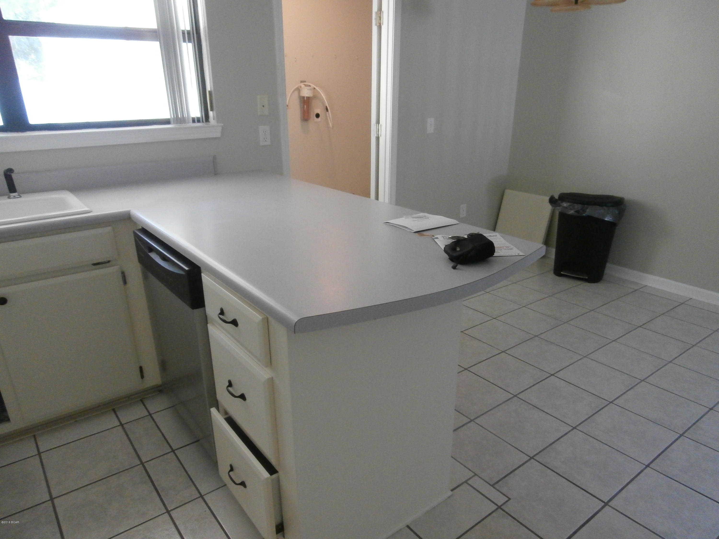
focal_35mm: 24
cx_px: 360
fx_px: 498
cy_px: 270
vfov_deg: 56.8
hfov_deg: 71.6
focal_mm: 4.2
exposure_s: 1/20
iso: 400
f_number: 3
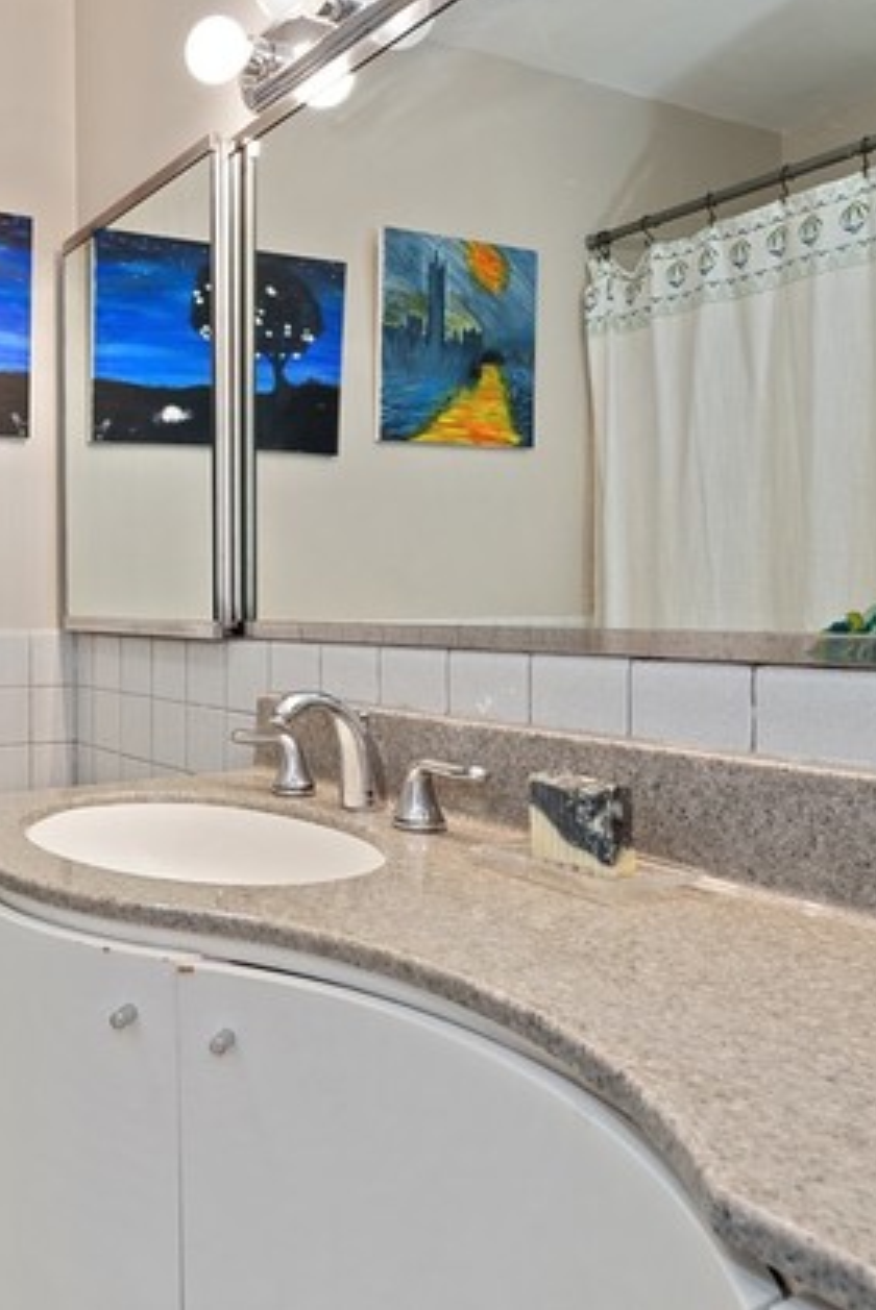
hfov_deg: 40.7
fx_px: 1057
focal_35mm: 29
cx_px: 47
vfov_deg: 63.6
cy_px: 646
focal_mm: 19
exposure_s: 1/2.5
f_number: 8
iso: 100
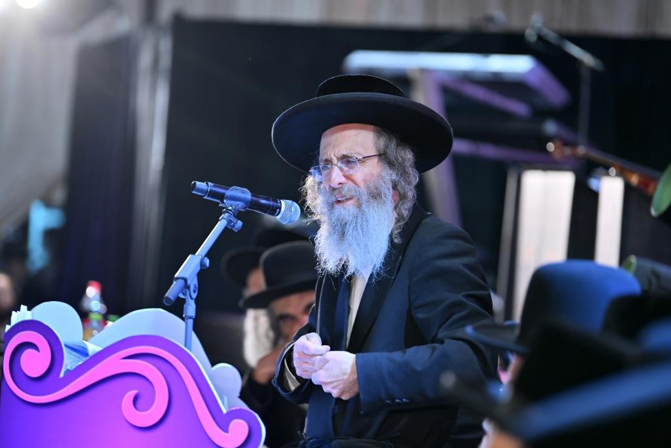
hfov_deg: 12.8
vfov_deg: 8.6
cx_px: 336
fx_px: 2982
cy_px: 224
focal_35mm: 160
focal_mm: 160
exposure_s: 1/125
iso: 200
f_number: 2.8
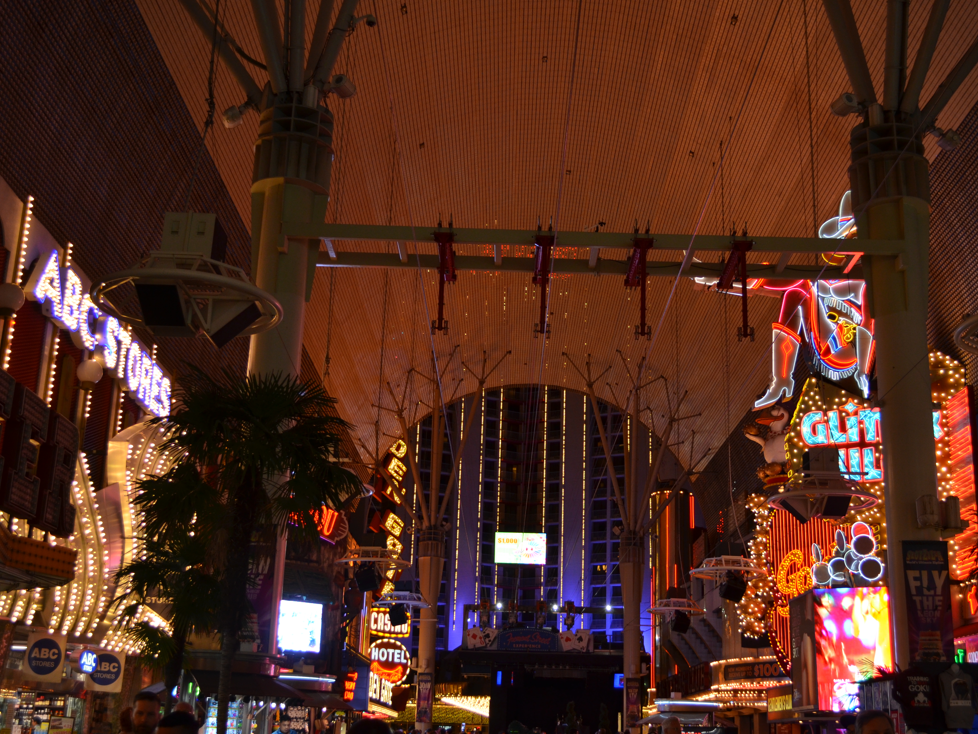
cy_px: 372
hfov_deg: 43.8
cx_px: 529
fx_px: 1215
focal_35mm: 43
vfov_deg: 33.6
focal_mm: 26
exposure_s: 1/60
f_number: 4.2
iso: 400
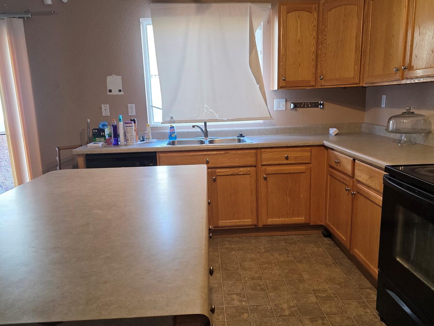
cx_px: 215
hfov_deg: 63.4
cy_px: 176
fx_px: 351
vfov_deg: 49.7
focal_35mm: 28
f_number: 1.7
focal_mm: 6.3
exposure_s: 1/120
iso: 250
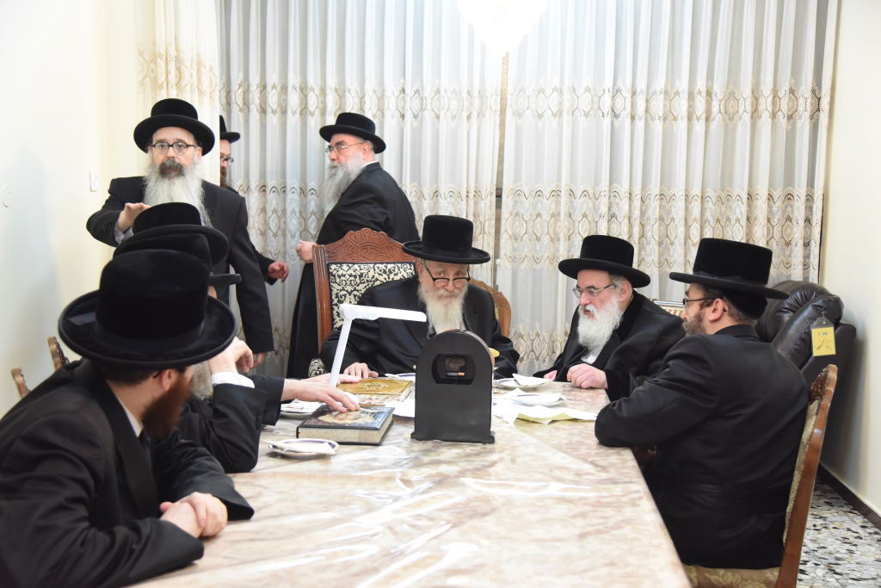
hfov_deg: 41.1
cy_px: 294
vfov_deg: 28.1
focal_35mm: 48
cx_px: 440
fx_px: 1175
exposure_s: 1/125
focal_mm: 48
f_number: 4.5
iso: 3200
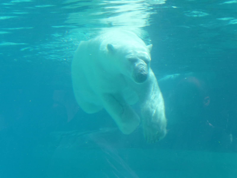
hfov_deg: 22.0
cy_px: 89
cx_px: 118
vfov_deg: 16.6
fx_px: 609
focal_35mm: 89
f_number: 4.7
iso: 200
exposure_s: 1/640
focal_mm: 15.2
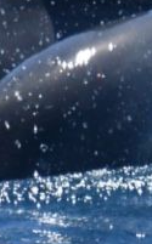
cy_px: 36
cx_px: 58
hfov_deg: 0.5
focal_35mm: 2436
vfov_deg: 0.9
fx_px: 16204
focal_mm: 600
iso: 2800
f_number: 6.3
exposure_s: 1/8000
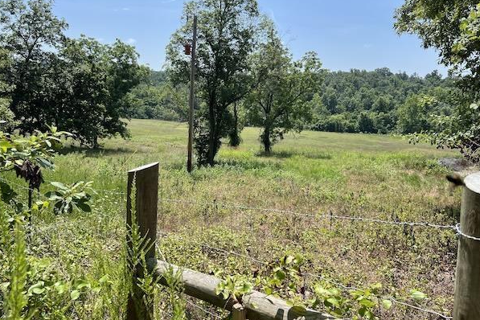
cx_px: 248
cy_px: 158
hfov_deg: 63.6
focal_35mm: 29
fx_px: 387
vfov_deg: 45.0
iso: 50
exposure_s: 1/2632
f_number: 1.5
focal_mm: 5.7
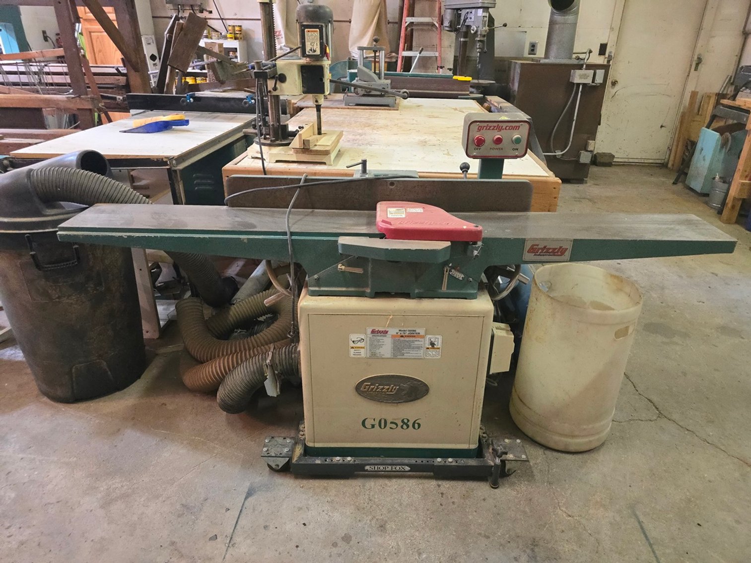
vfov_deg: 58.9
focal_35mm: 23
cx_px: 376
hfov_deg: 73.9
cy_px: 282
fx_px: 499
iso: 800
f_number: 1.7
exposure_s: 1/60
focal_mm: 6.3
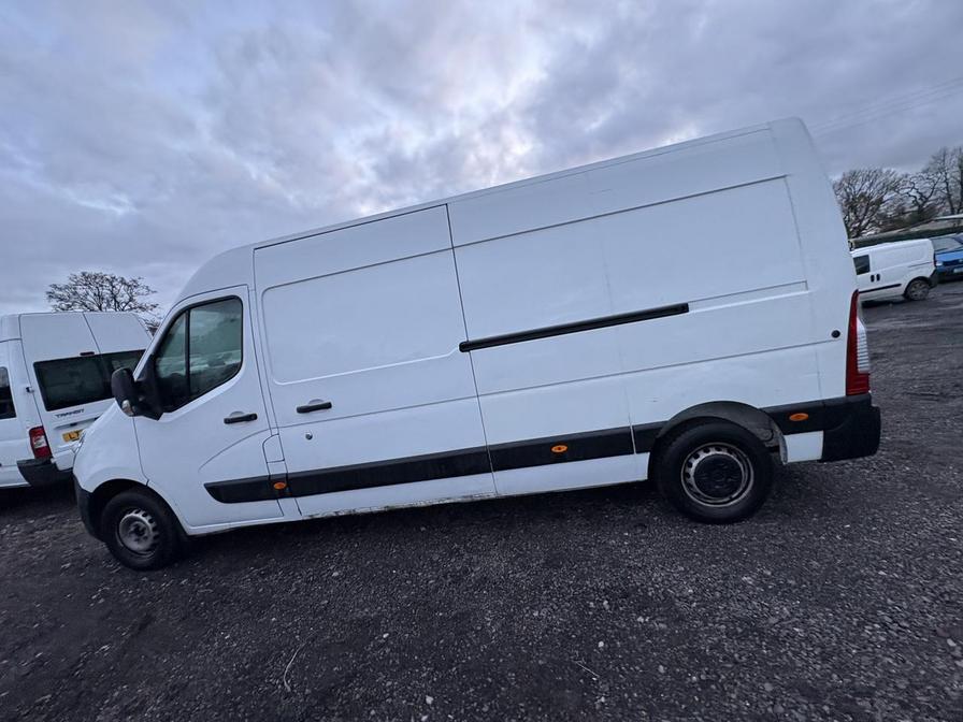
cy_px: 361
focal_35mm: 14
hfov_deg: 102.1
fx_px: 389
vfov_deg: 85.7
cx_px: 482
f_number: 2.2
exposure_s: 1/98
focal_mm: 2.22
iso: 250
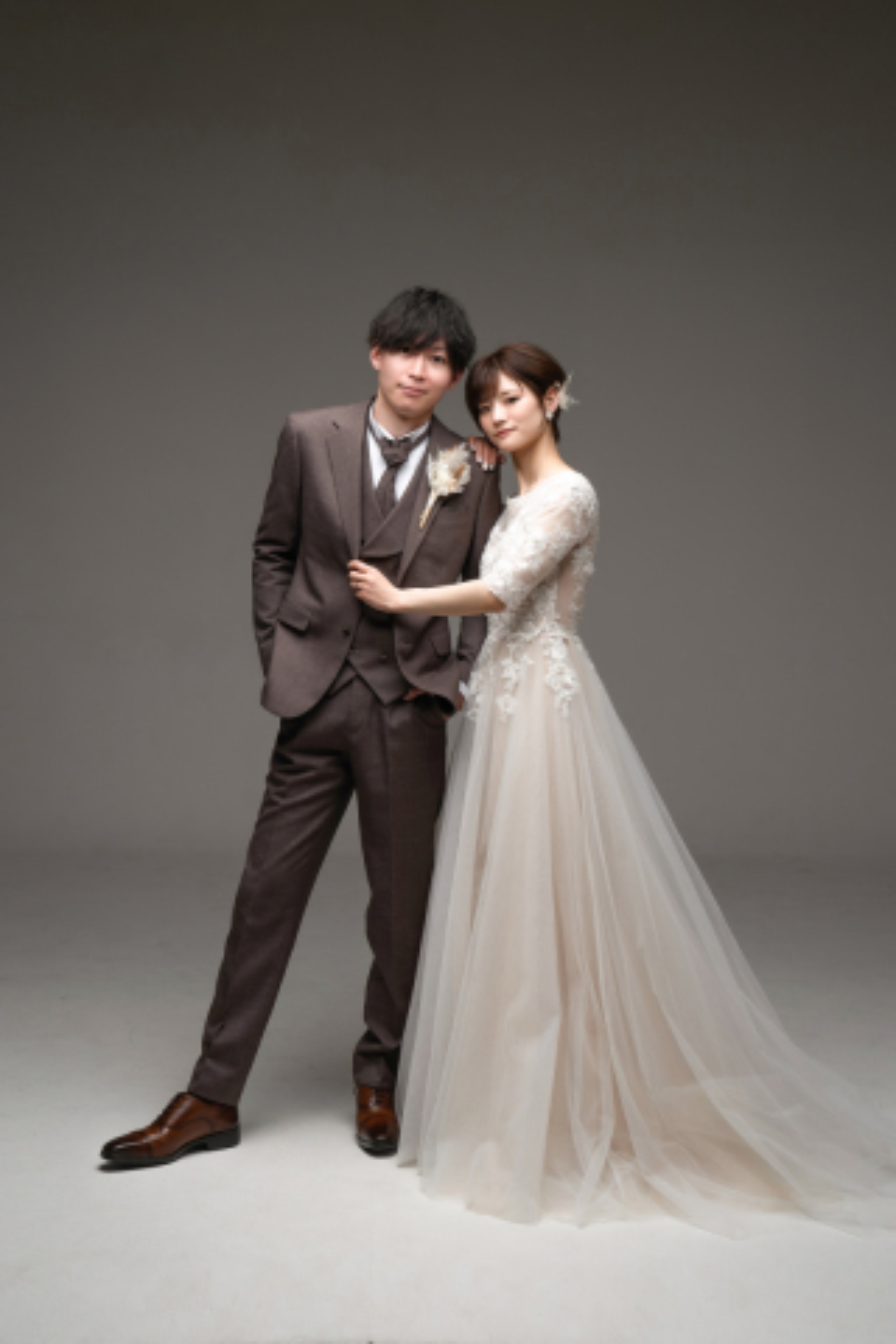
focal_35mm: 52
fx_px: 1941
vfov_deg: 38.2
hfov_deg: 26.0
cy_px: 672
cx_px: 448
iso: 50
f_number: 6.3
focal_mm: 52
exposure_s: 1/160
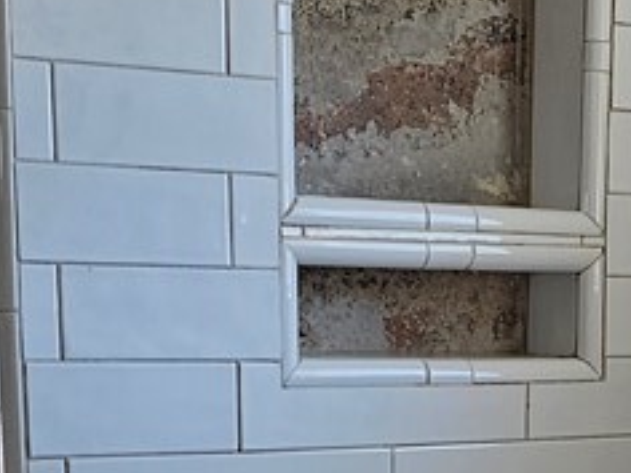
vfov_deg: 14.0
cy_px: 671
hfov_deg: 19.4
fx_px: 1823
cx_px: 503
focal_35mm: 100
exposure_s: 1/359
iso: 125
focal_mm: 6.3
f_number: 1.7
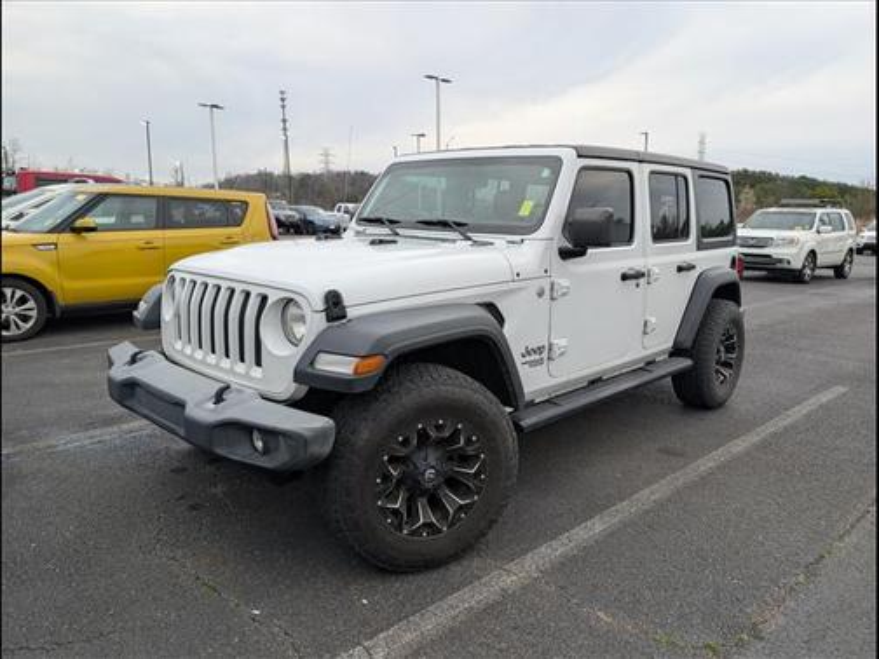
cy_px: 330
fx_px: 609
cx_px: 440
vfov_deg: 56.8
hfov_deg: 71.6
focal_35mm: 24
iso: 23
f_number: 1.68
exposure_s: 1/90.1
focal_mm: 6.9
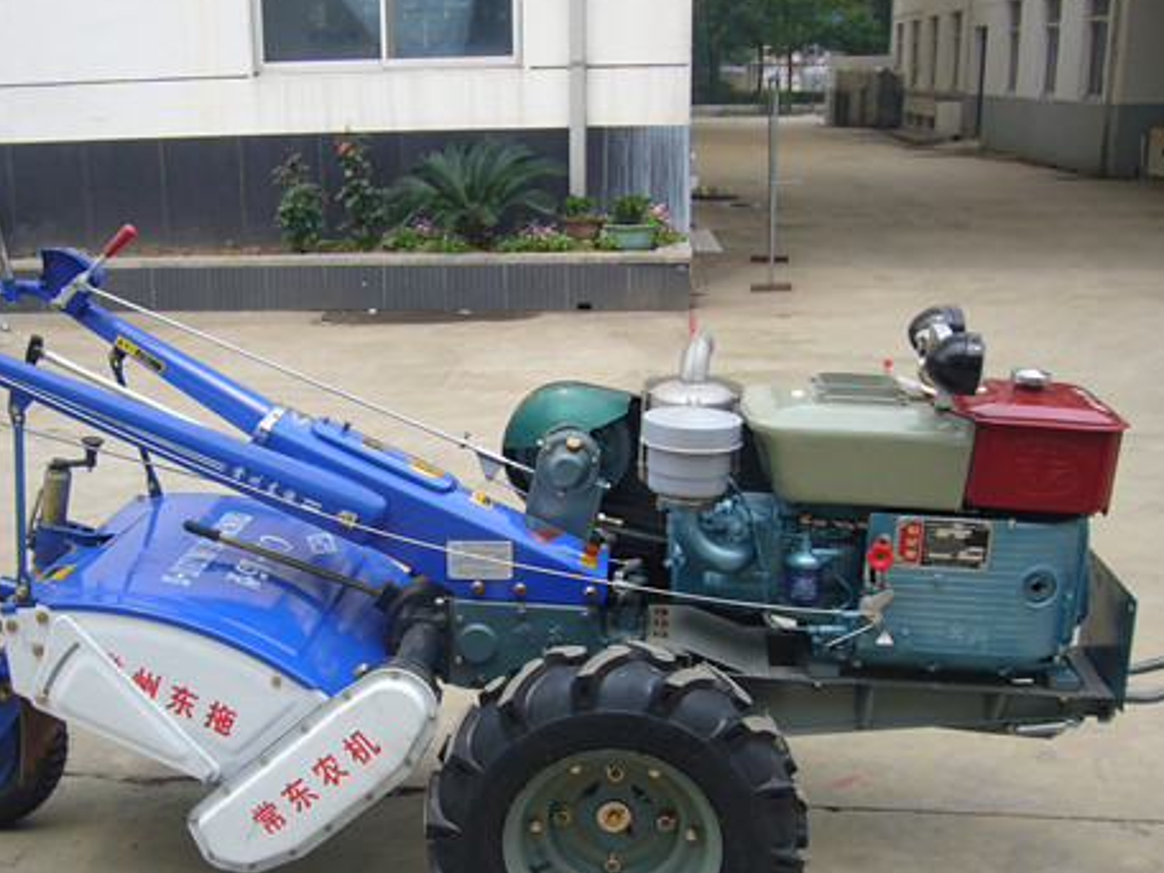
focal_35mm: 43
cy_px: 571
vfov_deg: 33.3
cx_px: 439
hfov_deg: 43.5
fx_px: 1446
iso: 80
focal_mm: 4.6
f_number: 5.6
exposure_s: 1/200
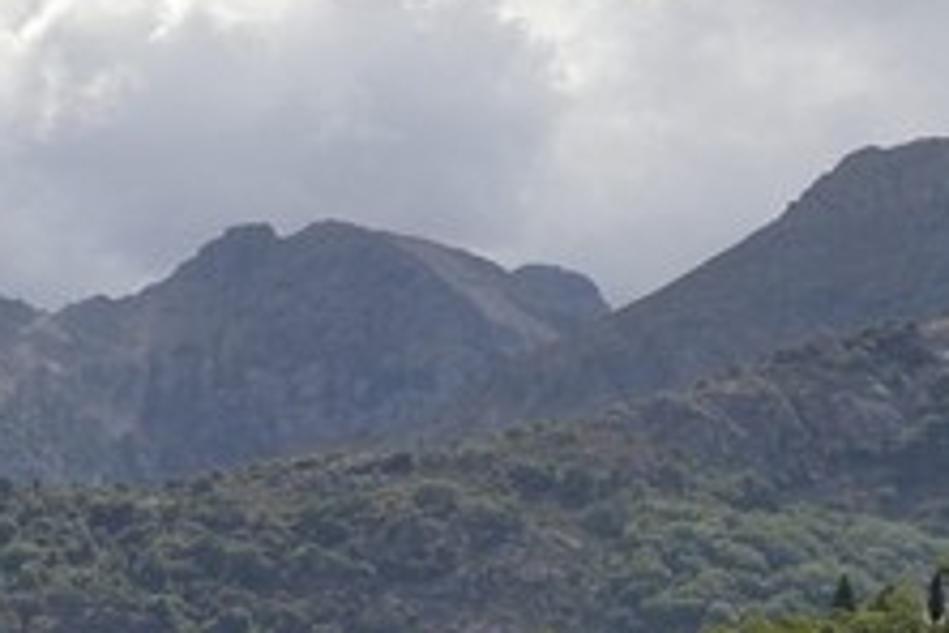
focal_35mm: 209
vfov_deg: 6.4
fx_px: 5509
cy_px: 1330
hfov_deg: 7.9
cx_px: -2313
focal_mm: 29
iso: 200
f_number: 14
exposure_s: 1/200
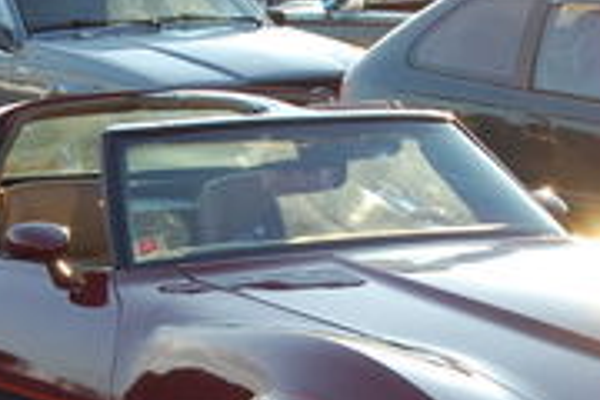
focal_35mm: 171
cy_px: 347
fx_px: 2850
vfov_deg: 8.0
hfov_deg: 12.0
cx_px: 280
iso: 200
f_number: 6.3
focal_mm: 32
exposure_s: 1/160
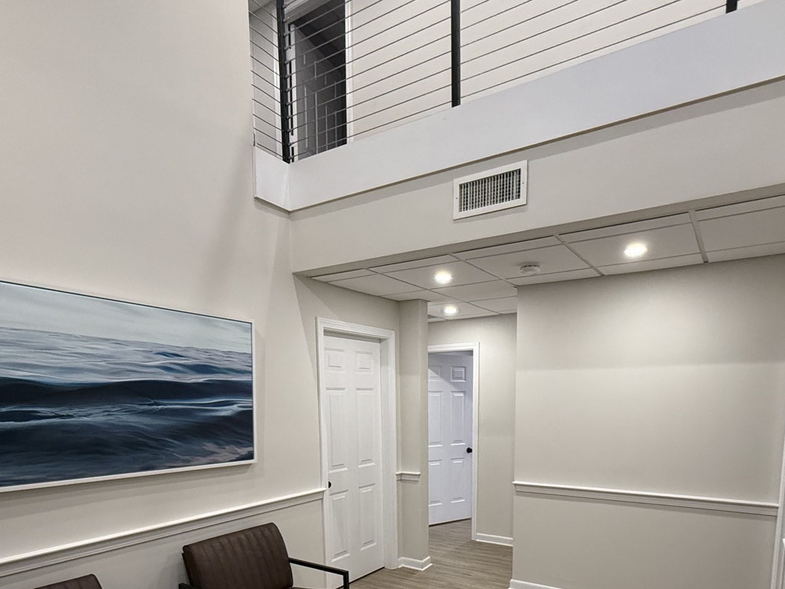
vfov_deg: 54.9
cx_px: 414
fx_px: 522
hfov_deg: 73.9
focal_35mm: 23
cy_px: 469
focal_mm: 2.22
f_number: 2.2
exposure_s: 1/120
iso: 320
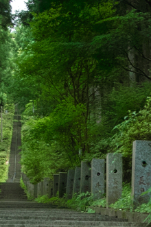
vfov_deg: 15.0
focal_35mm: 127
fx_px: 801
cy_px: 340
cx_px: 109
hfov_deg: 10.8
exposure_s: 1/25
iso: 400
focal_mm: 24.2
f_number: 7.1
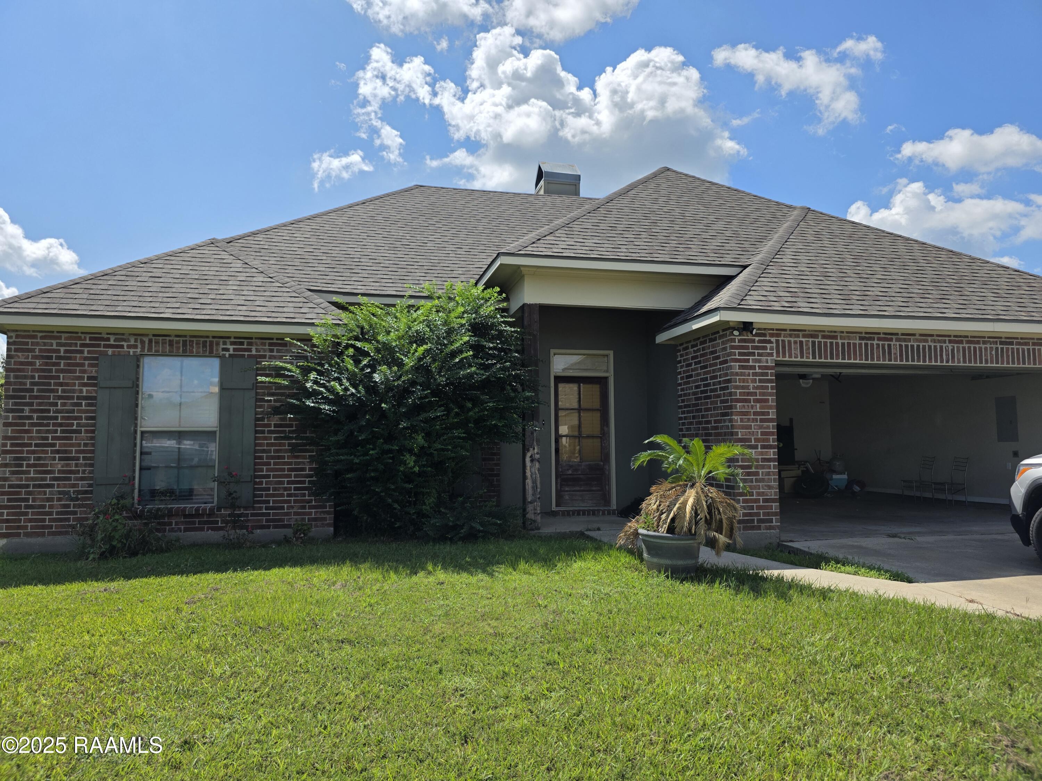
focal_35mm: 23
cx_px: 521
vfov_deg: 58.9
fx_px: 692
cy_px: 390
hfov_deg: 73.9
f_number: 1.7
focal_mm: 6.3
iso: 80
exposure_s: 1/7061
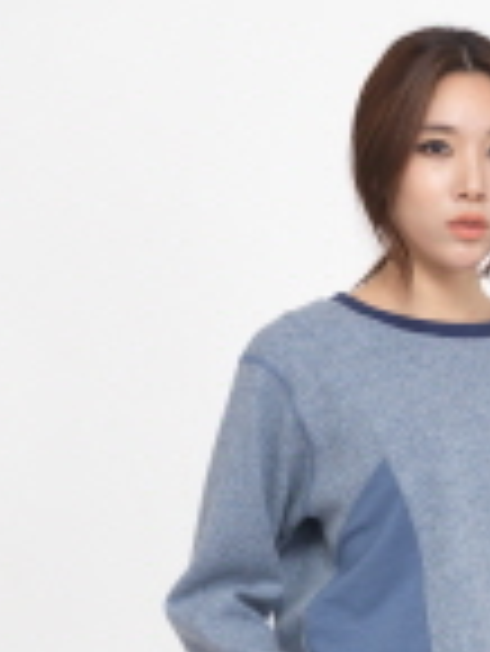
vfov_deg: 7.7
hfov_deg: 5.8
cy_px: 508
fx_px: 4843
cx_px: 508
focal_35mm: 257
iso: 100
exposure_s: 1/250
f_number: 9
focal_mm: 80
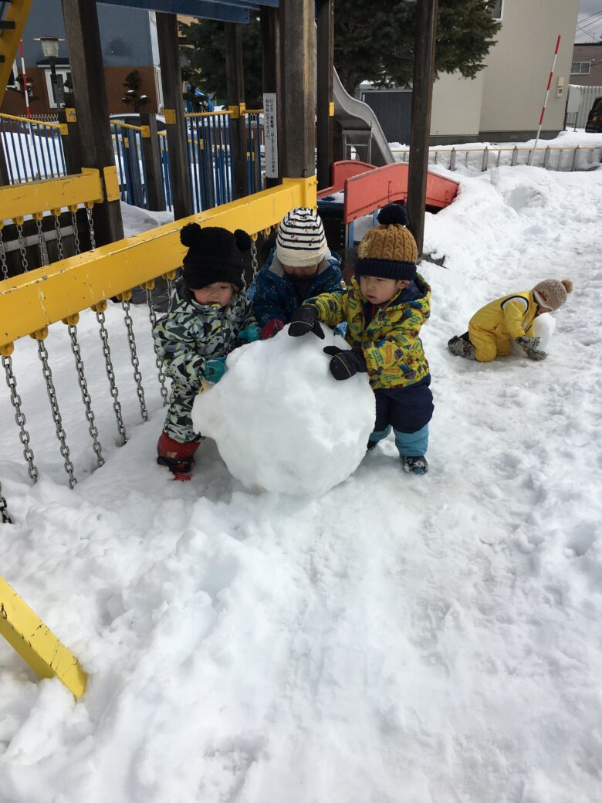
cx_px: 301
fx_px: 672
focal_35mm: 29
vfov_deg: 61.7
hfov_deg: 48.2
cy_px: 402
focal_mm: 4.15
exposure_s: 1/3077
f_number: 2.2
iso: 25
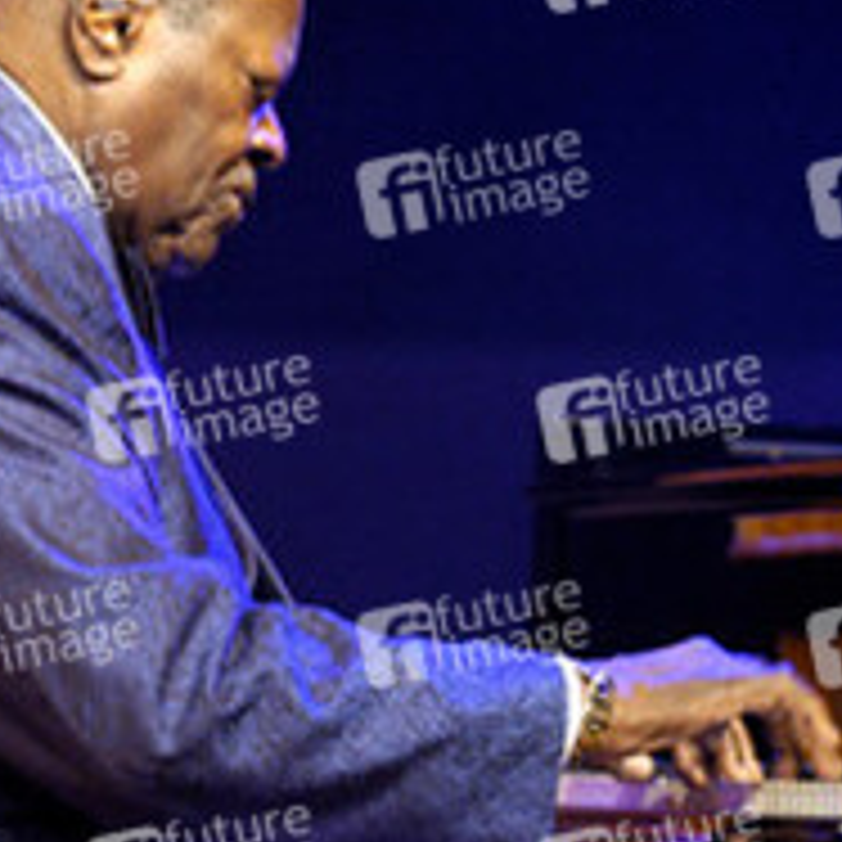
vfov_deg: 6.2
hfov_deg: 6.2
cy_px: 297
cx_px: 83
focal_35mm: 283
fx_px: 7788
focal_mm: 92
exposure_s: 1/90
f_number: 2.8
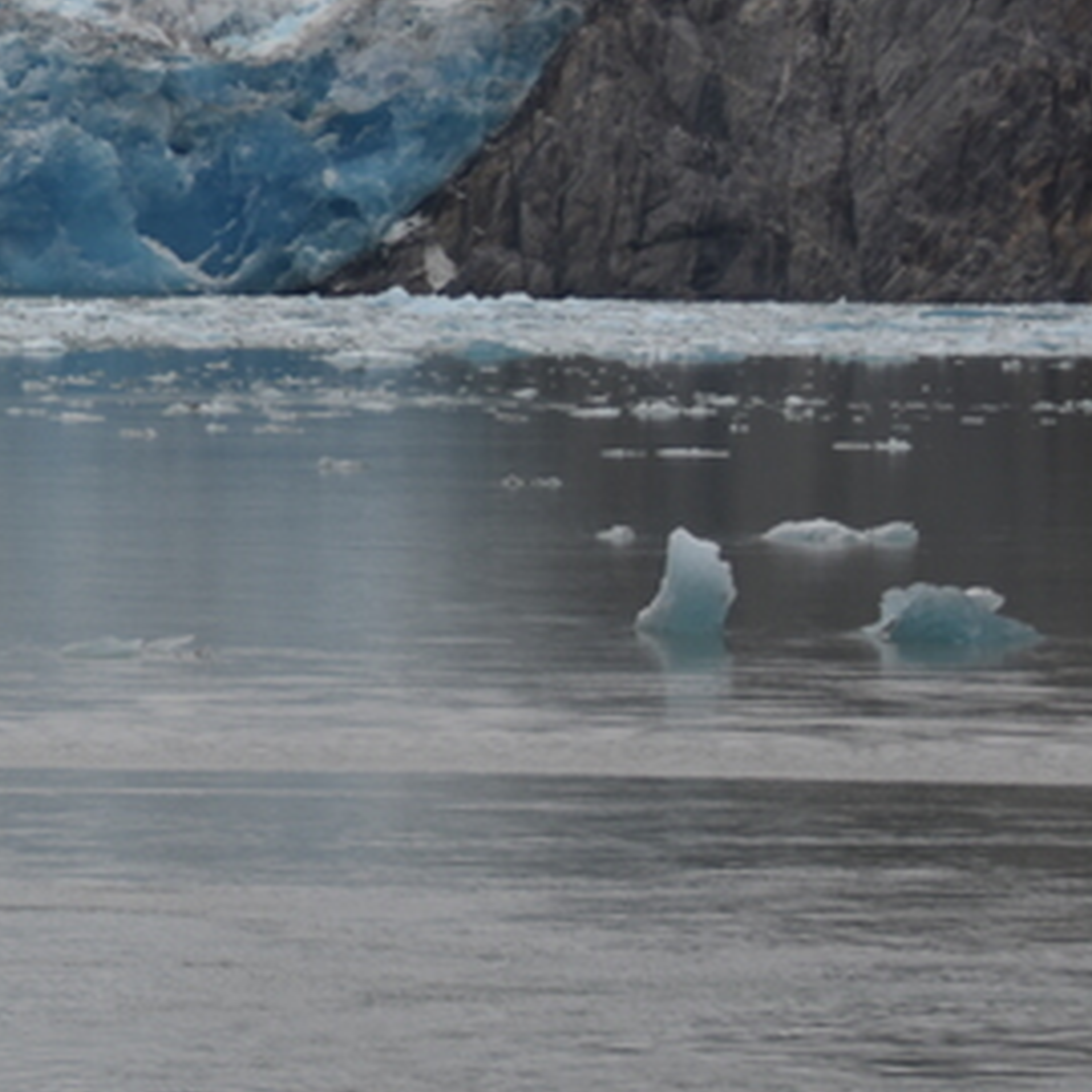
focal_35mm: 262
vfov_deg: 6.7
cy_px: -32
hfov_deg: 6.5
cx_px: -890
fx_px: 9351
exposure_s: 1/125
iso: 100
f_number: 4.8
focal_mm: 65
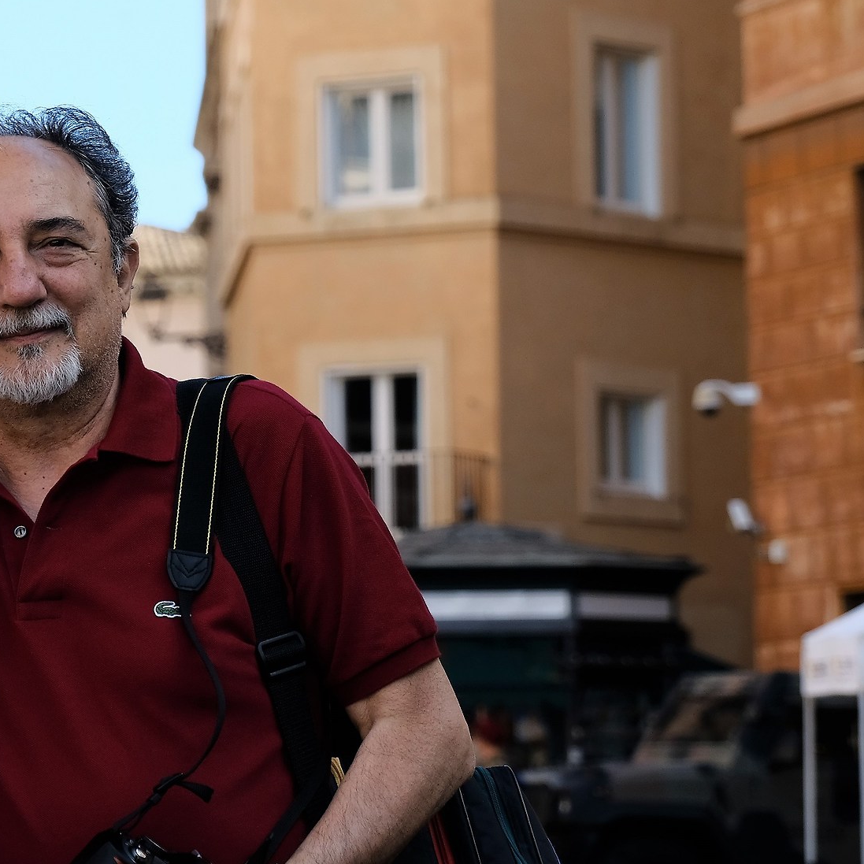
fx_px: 5196
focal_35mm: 184
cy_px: 310
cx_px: 42
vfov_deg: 9.5
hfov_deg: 9.5
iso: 500
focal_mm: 66.2
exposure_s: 1/250
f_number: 5.3
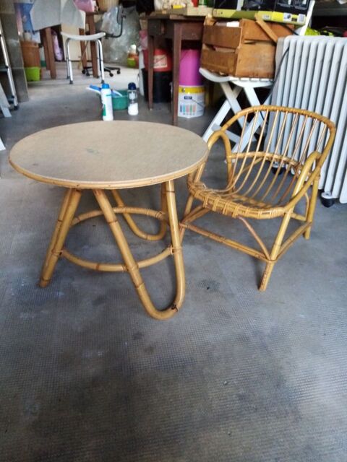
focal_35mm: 26
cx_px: 174
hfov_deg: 53.1
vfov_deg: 67.3
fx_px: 348
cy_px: 231
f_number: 1.8
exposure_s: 1/25
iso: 460
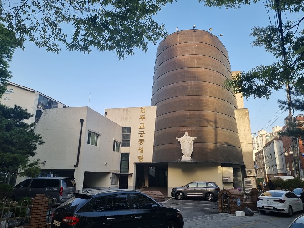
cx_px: 152
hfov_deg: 67.3
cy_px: 114
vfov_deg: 53.1
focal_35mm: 26
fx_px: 228
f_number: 1.8
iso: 50
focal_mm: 5.4
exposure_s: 1/972
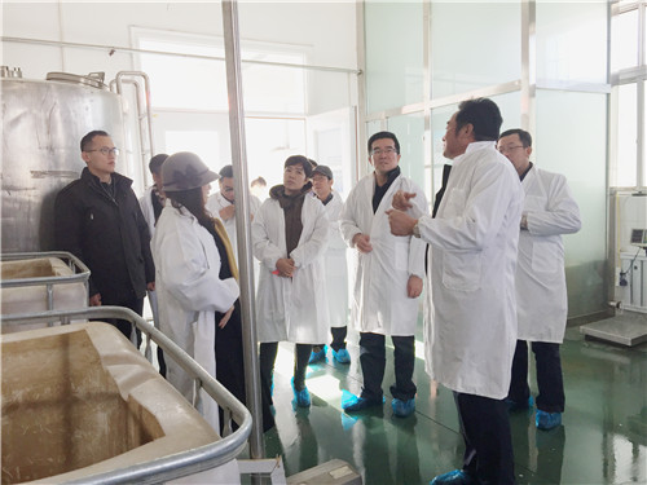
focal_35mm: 29
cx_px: 324
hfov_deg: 61.7
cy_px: 242
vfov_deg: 48.2
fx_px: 542
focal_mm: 4.15
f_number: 2.2
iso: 50
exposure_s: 1/100
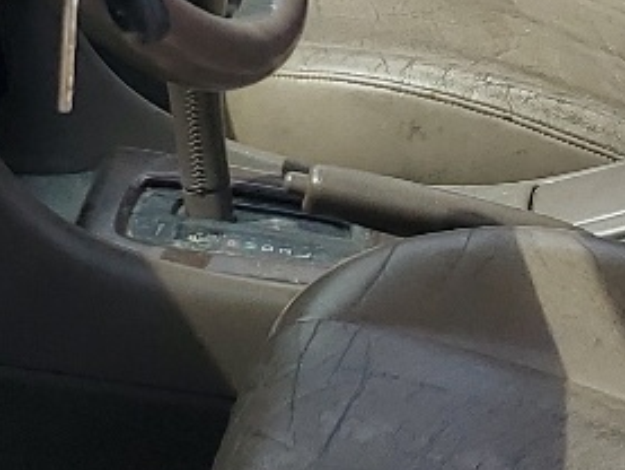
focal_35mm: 150
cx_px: 503
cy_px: 45
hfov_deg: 13.1
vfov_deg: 9.9
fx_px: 2709
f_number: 1.5
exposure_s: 1/2000
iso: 50
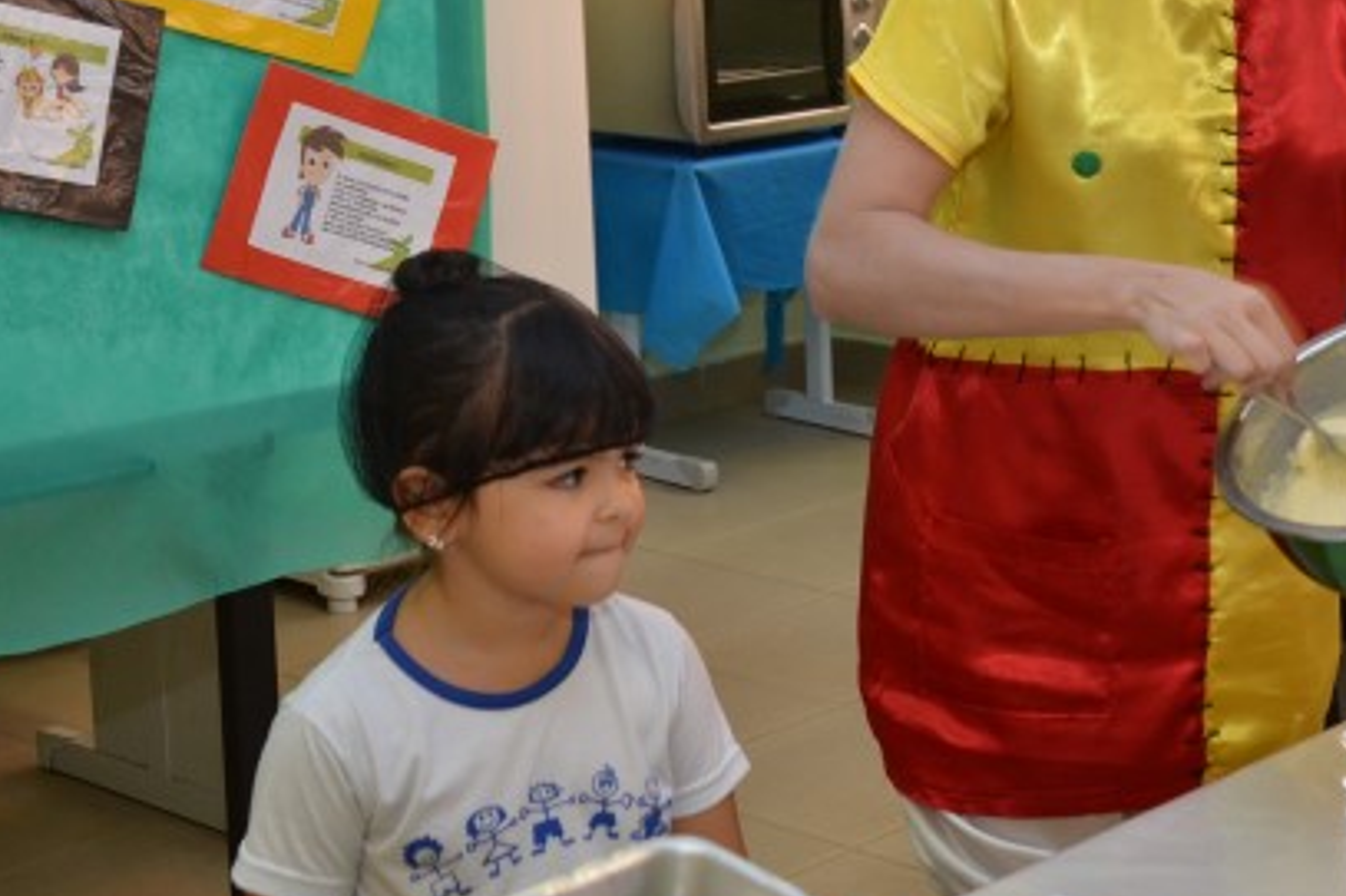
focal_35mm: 80
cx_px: 944
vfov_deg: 16.9
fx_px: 2990
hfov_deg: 25.2
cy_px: 205
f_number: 4.2
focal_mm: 30
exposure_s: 1/60
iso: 450
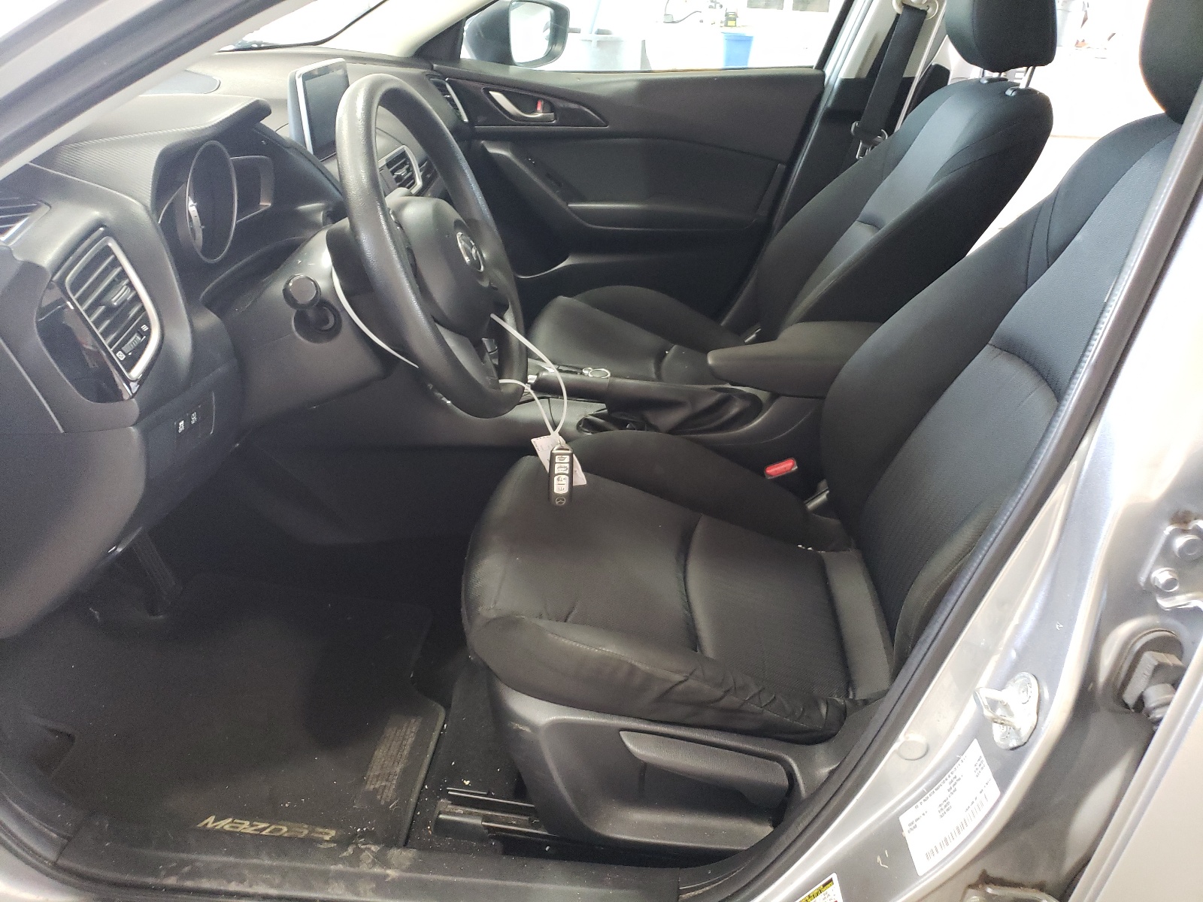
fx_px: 904
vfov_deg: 53.1
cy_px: 451
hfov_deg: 67.3
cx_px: 602
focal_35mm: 26
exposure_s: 1/30
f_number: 1.5
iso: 343
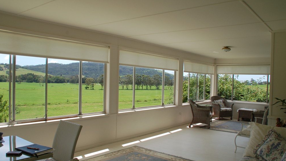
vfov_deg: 40.2
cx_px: 140
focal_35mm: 29
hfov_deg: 66.1
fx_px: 220
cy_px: 82
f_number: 9
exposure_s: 1/320
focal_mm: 18
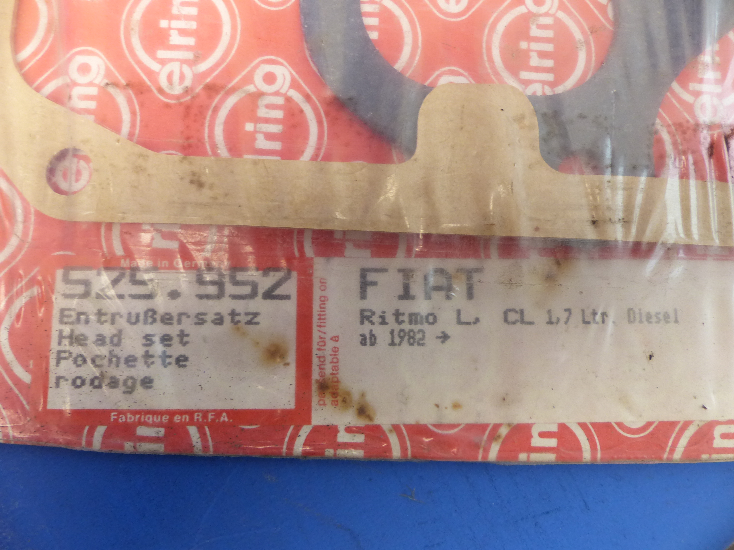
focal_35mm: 25
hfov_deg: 69.4
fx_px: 530
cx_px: 367
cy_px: 275
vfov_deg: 54.9
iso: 250
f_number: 2.8
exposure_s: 1/60
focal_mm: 4.5
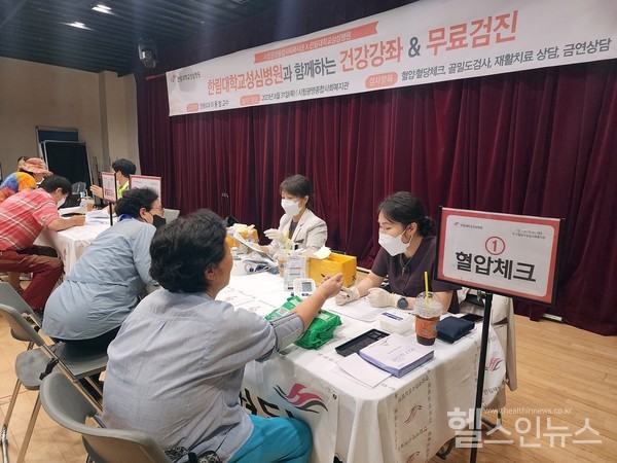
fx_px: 410
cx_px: 308
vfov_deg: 58.9
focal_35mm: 23
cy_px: 232
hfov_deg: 73.9
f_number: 1.8
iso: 160
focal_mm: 6.4
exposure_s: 1/120
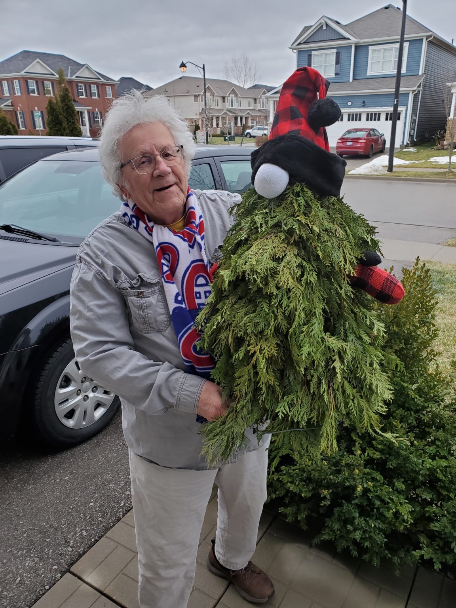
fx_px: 457
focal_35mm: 26
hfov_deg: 53.1
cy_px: 304
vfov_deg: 67.3
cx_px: 228
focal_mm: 4.3
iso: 64
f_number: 2.4
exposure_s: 1/120
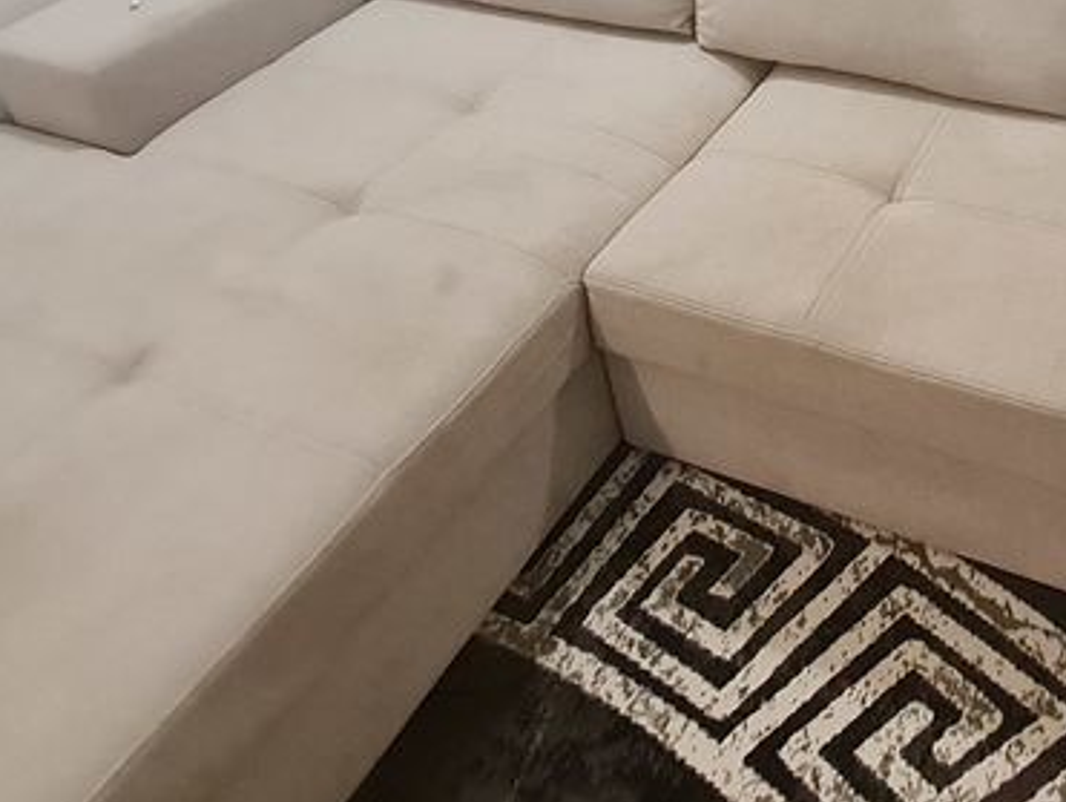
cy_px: 109
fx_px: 1079
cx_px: 922
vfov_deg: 38.5
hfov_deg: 48.1
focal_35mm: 35
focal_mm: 1.74
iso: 640
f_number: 2.2
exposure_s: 1/33
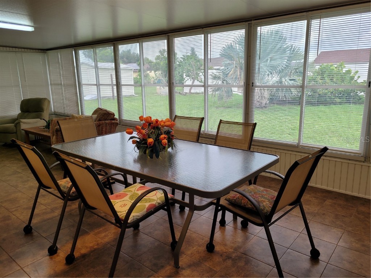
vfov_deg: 53.1
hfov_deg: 67.3
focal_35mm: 26
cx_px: 186
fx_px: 279
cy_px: 139
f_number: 1.8
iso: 50
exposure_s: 1/120
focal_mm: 5.4
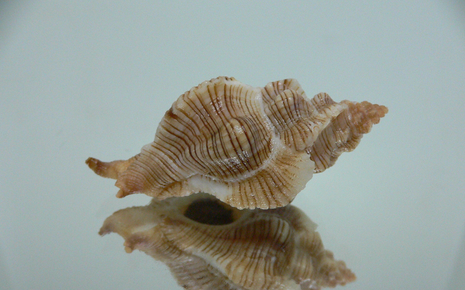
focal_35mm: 38
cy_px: 178
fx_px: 482
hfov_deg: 51.5
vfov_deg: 33.4
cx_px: 232
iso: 200
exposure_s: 1/50
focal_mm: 4.6
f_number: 2.8
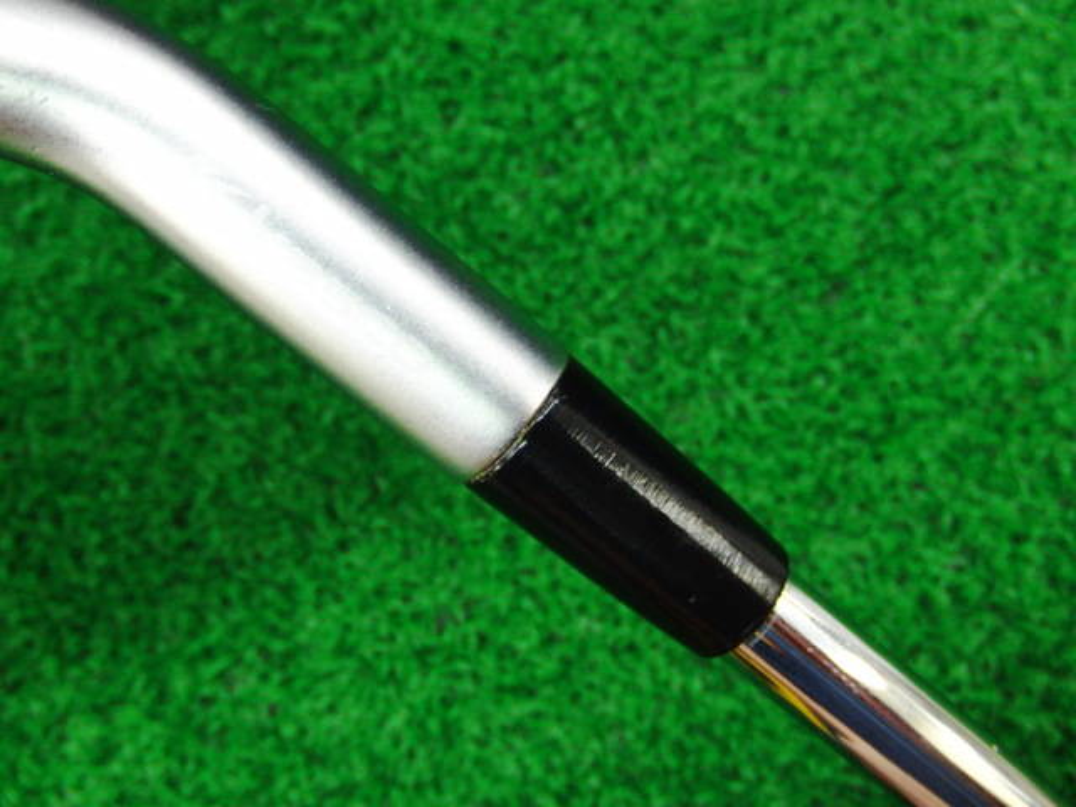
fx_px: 1150
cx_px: 538
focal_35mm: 37
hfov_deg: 50.1
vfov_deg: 38.7
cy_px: 404
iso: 400
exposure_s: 1/40
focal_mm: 6.42
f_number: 3.6
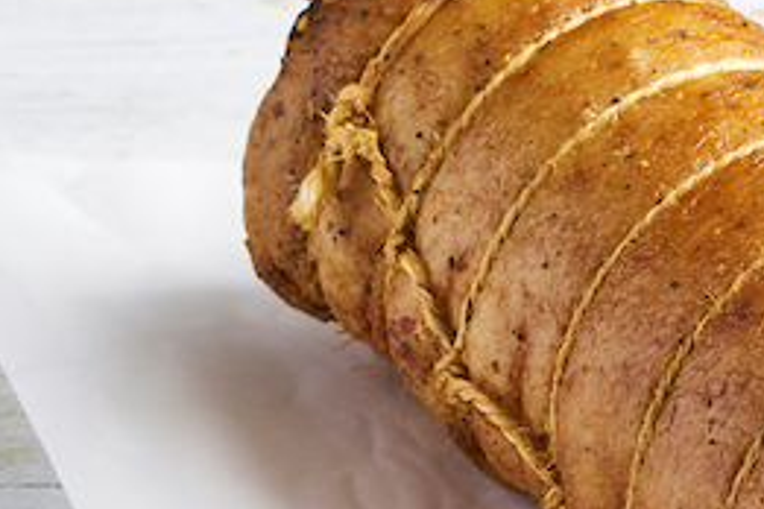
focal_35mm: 207
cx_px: 825
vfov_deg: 6.6
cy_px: 401
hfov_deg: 9.8
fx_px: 4393
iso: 200
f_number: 11
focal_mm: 90
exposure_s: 1/125
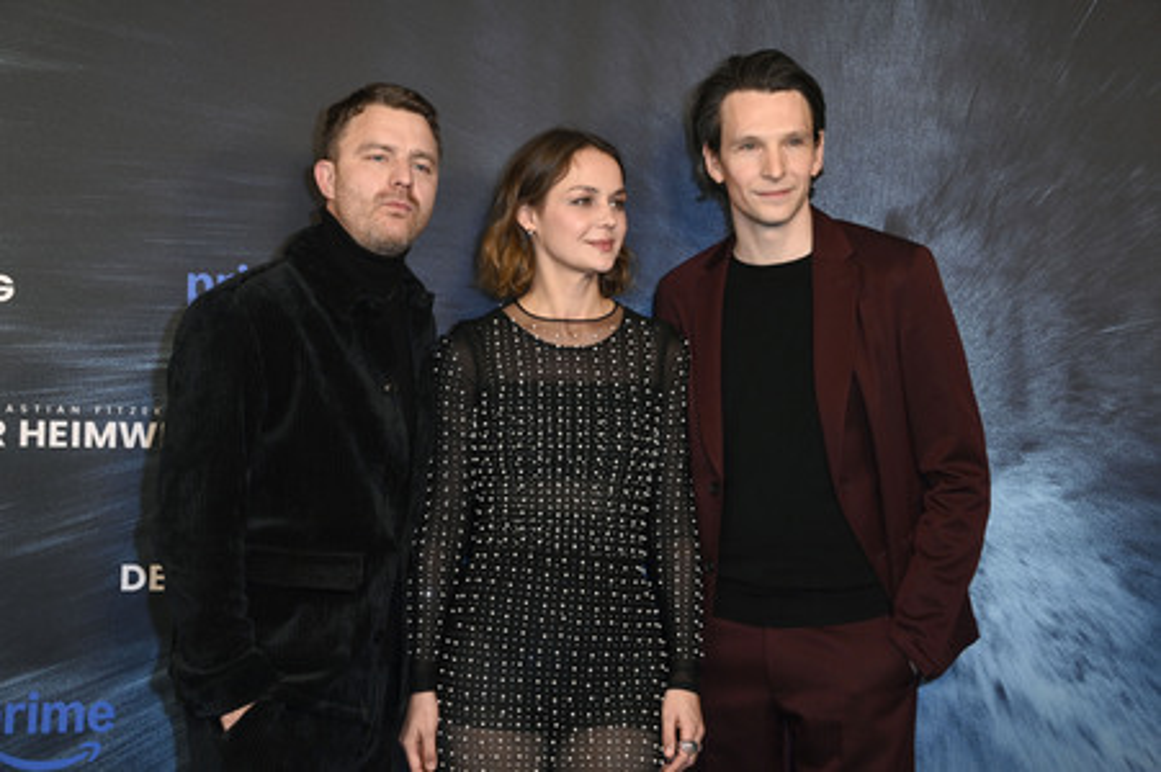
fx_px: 1869
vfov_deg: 23.3
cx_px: 580
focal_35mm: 58
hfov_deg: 34.5
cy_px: 386
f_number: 6.3
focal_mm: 58
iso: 1600
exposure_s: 1/250
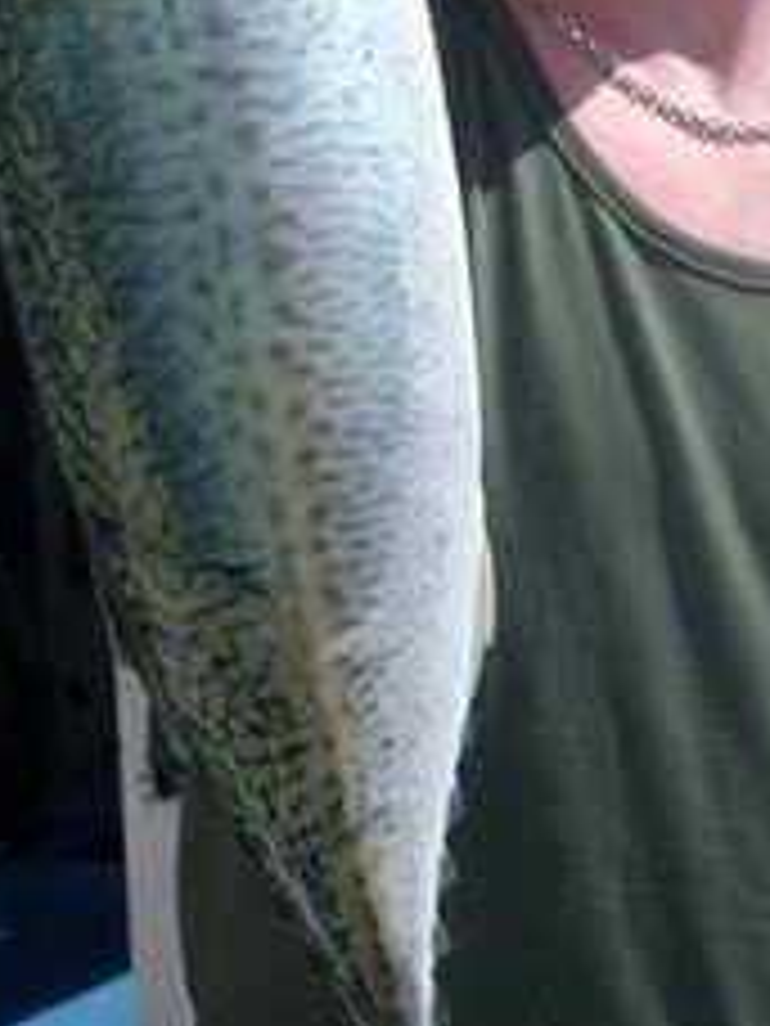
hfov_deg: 14.4
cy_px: 99
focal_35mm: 102
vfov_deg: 18.9
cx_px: 576
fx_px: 3025
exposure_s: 1/310
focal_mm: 6.2
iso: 64
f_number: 5.6
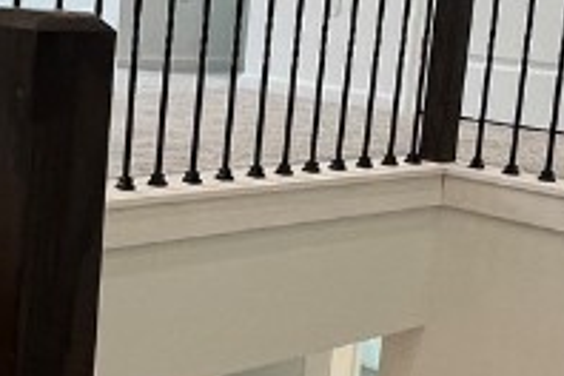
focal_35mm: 70
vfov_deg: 19.4
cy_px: 148
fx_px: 1097
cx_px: 60
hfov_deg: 27.8
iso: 160
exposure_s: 1/120
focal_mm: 1.57
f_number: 1.8
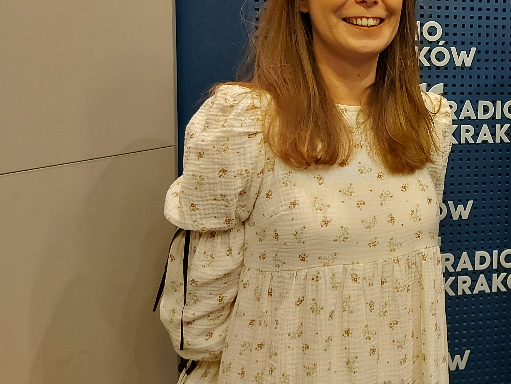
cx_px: 471
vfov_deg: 31.7
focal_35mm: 45
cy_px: 108
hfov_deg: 38.8
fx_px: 664
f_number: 1.8
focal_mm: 5.23
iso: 250
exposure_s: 1/33
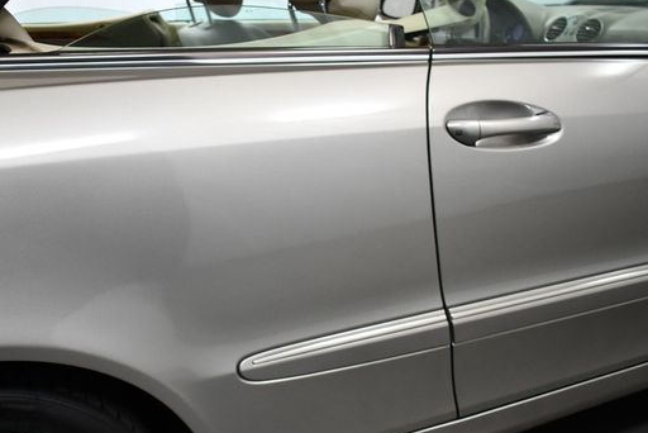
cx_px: 273
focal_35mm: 45
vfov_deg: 29.8
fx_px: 810
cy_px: 266
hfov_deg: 43.4
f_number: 3.5
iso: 900
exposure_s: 1/125
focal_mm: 18
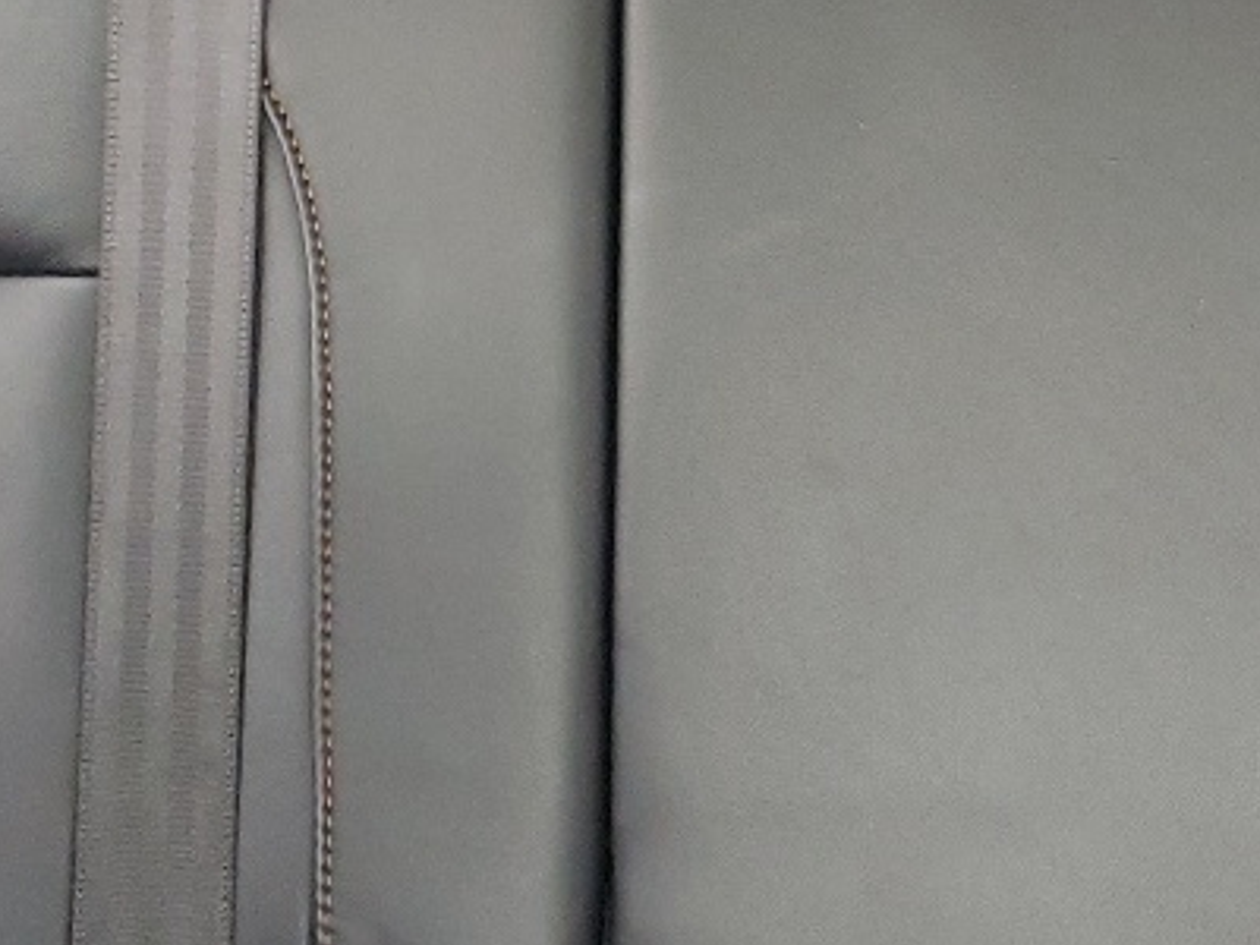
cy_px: -38
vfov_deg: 14.0
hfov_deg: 18.7
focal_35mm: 104
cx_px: 1027
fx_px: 3786
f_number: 1.5
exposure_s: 1/60.2
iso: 291
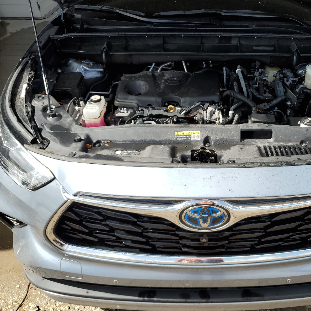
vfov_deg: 52.5
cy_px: 154
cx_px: 207
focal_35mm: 31
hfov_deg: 51.6
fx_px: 315
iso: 50
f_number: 1.5
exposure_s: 1/1429
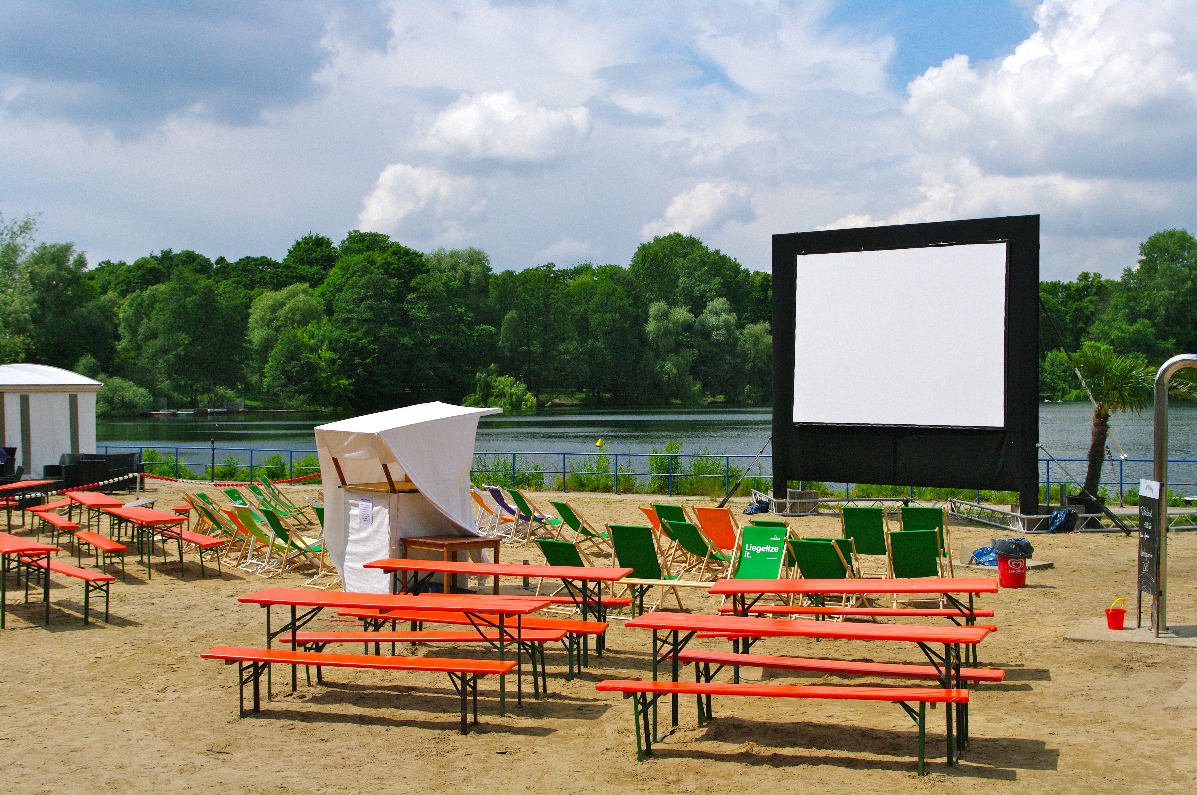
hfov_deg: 46.3
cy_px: 398
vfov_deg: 31.7
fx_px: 1401
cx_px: 598
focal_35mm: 42
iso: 800
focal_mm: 28.13
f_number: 11
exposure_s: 1/2000
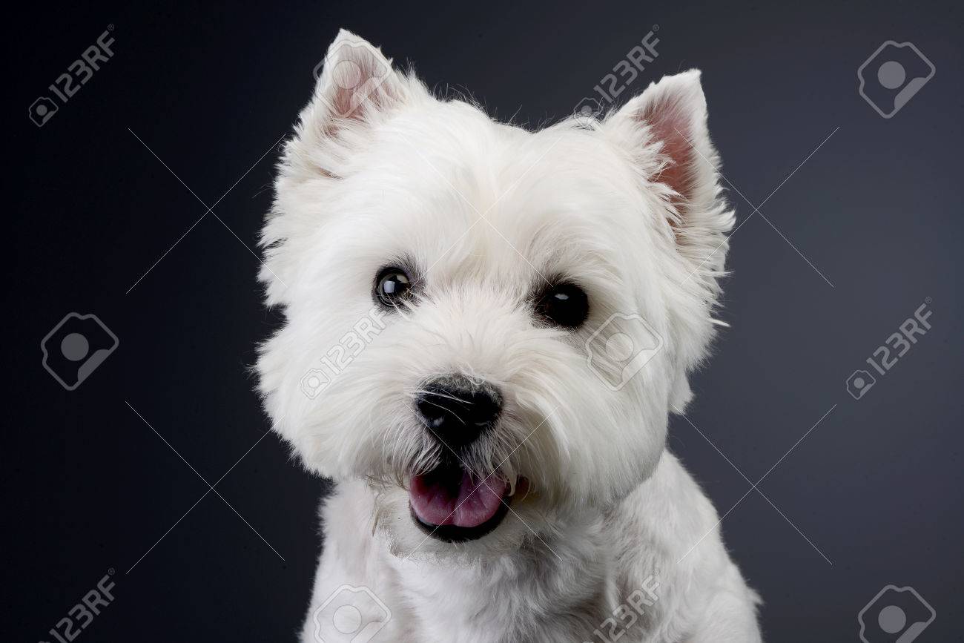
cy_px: 322
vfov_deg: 13.0
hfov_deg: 19.5
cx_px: 482
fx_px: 2812
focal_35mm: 105
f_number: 20
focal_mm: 105
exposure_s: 1/80
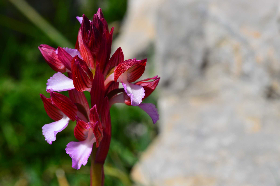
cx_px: 140
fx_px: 1049
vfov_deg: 10.1
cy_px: 93
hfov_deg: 15.2
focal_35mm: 135
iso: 200
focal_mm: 90
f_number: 11
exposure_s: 1/500
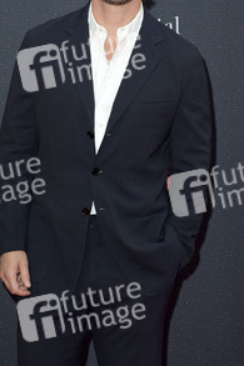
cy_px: 125
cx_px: 118
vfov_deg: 17.6
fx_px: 1181
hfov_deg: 11.8
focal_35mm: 116
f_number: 7.1
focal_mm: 85
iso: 400
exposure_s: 1/250
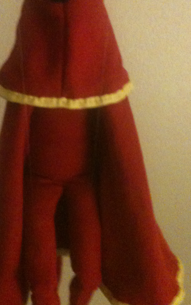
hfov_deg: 24.3
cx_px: 72
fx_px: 442
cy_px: 128
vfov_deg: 38.1
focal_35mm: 53
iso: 640
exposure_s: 1/15
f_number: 2.8
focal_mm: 3.85
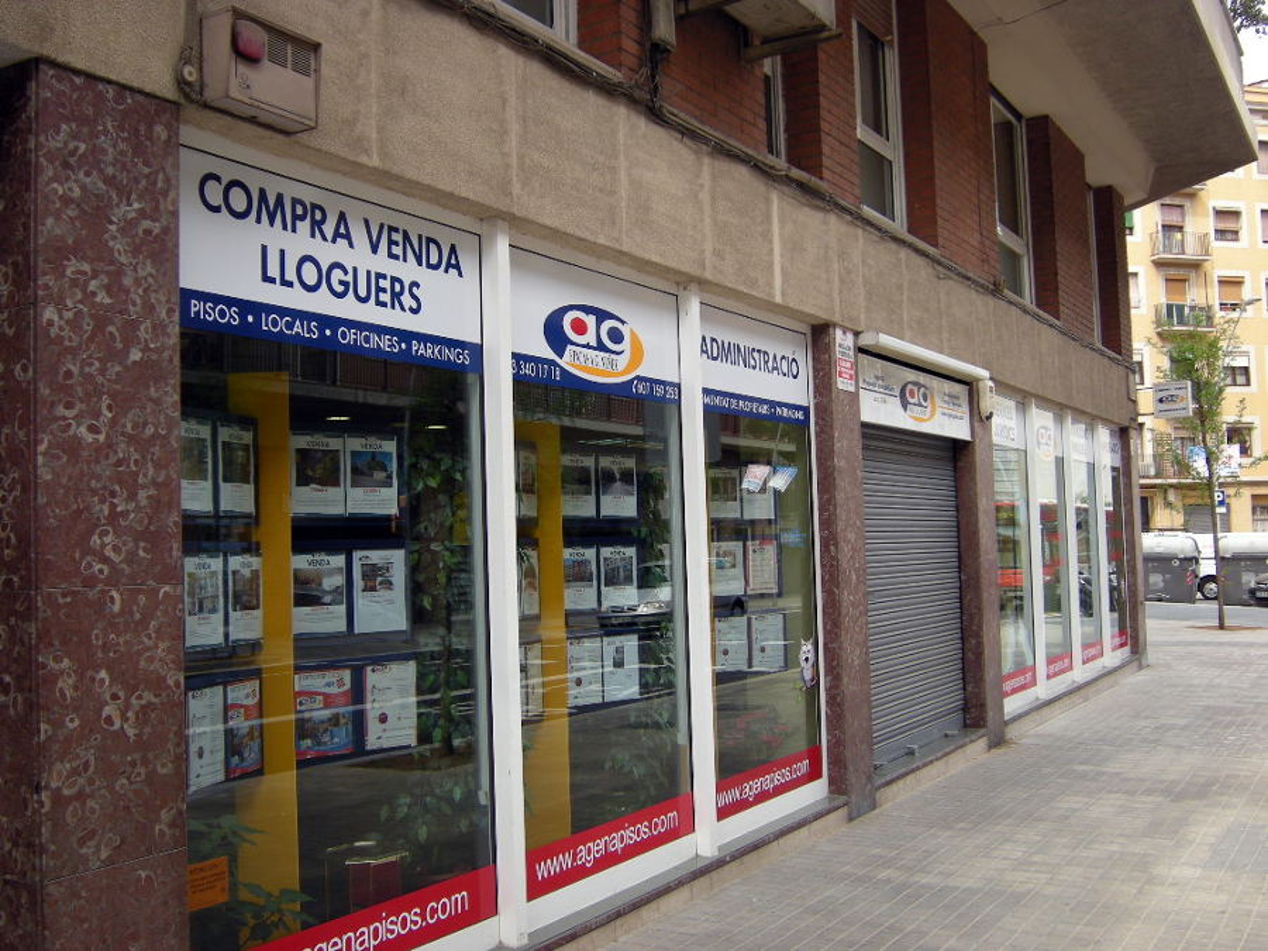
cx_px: 634
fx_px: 1392
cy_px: 476
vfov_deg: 37.7
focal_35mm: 38
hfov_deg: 49.0
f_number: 3.2
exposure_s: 1/180
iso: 64
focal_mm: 6.3
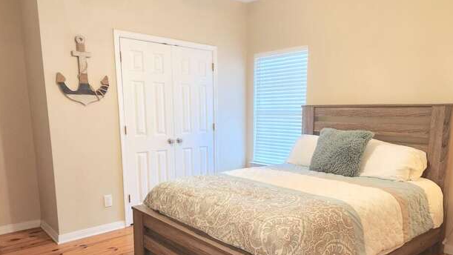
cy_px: 164
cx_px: 246
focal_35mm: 28
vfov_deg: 41.1
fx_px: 336
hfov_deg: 67.8
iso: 320
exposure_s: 1/120
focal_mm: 5.4
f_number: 1.8
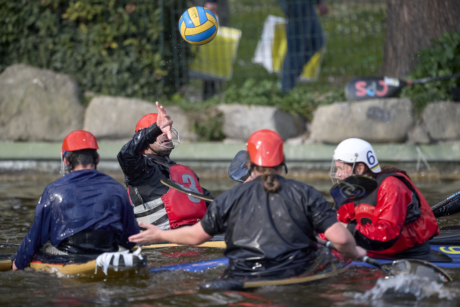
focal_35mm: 700
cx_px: 230
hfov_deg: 2.9
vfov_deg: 2.0
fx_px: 8944
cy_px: 154
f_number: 5.6
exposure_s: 1/2000
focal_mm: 700
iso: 1000
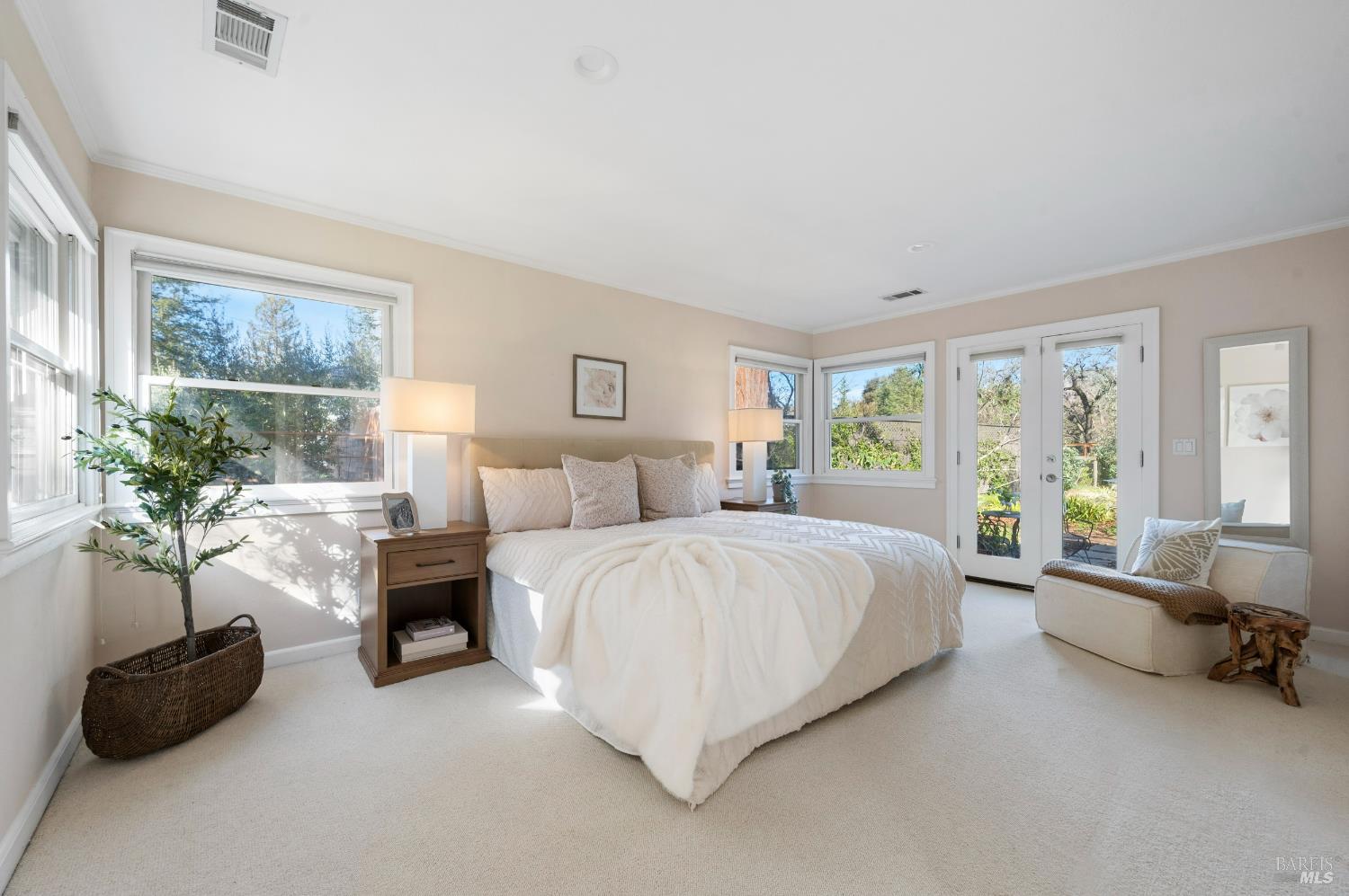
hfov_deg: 104.3
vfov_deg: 81.1
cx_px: 674
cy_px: 448
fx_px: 524
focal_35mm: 14
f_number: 9
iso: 500
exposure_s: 1/10
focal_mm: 14
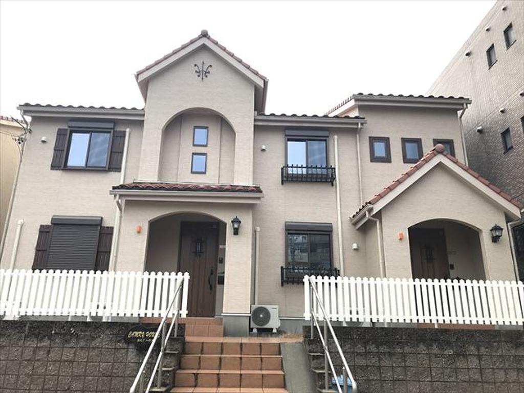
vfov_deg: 49.7
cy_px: 196
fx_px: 424
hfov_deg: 63.4
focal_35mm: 28
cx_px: 262
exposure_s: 1/613
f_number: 1.8
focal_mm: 3.99
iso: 20
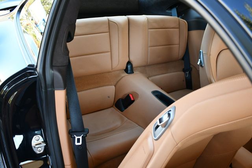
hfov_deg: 53.1
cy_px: 84
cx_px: 126
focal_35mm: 36
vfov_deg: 36.9
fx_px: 252
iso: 640
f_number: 3.5
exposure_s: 1/250
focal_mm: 18
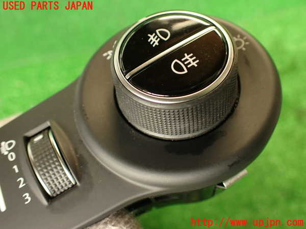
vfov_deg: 46.8
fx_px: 265
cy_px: 114
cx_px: 153
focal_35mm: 30
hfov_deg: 60.0
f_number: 2.3
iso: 200
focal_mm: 5.4
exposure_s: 1/30
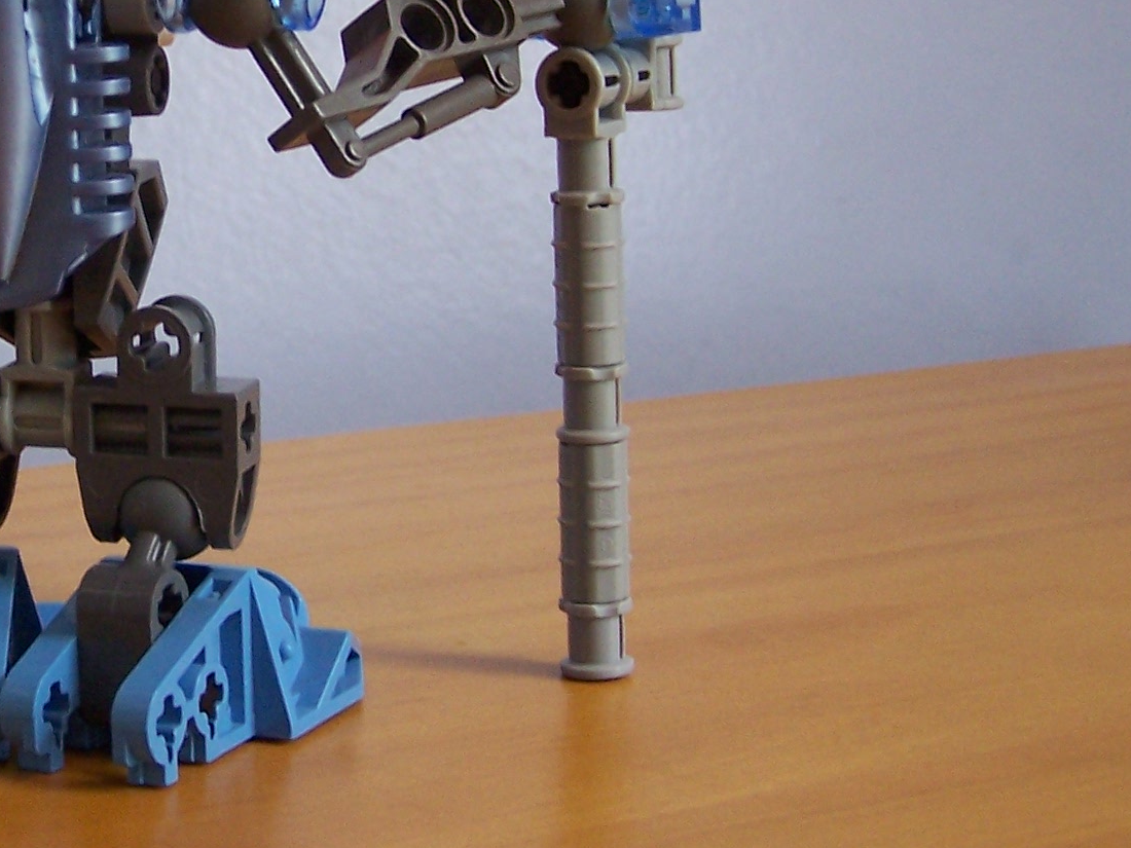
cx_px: 96
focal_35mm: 89
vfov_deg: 16.5
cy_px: 150
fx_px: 2908
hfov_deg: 21.5
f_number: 2.8
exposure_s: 1/30
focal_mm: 6.3
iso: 140
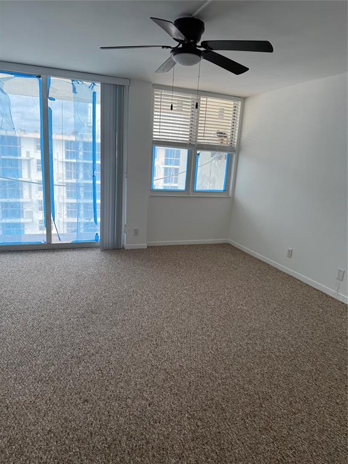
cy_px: 232
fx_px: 322
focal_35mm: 24
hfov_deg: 56.8
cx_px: 174
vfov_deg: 71.6
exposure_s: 1/236
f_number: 1.78
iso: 125
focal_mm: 6.76
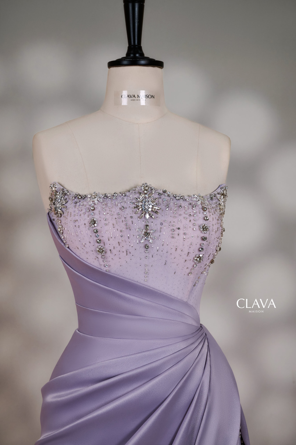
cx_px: 148
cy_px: 222
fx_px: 618
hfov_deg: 27.0
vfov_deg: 39.6
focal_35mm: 50
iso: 1000
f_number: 7.1
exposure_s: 1/200
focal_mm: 50
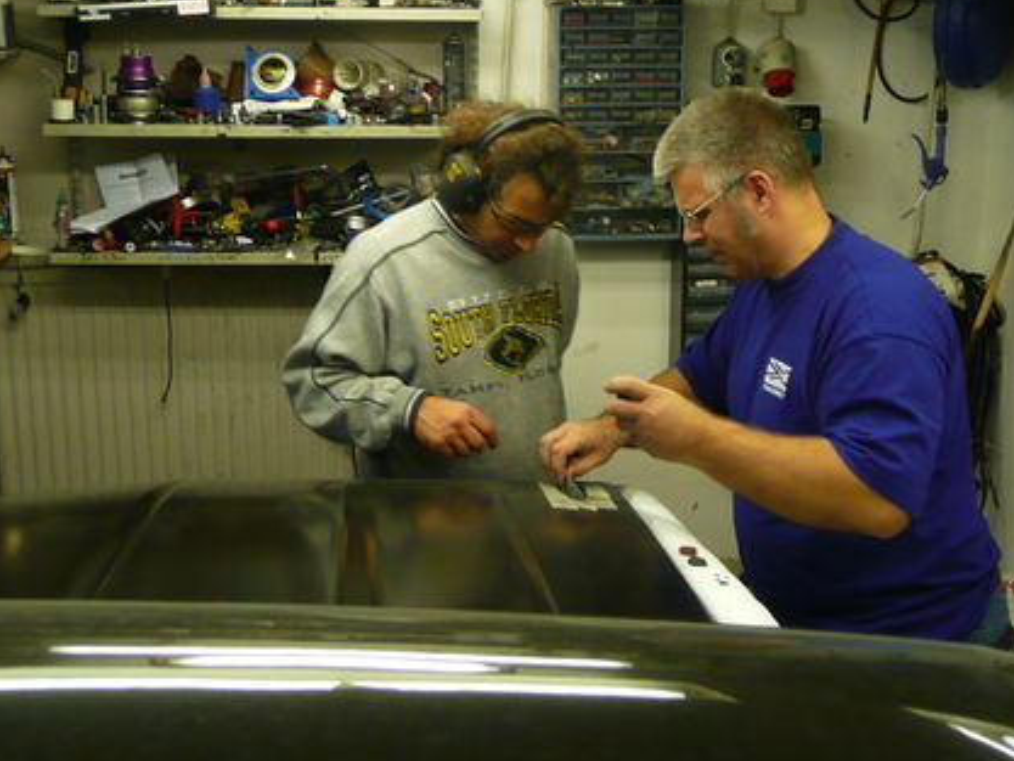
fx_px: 1348
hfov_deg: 41.2
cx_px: 523
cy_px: 241
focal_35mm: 46
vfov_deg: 31.2
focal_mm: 4.9
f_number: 3.4
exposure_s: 1/25
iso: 200
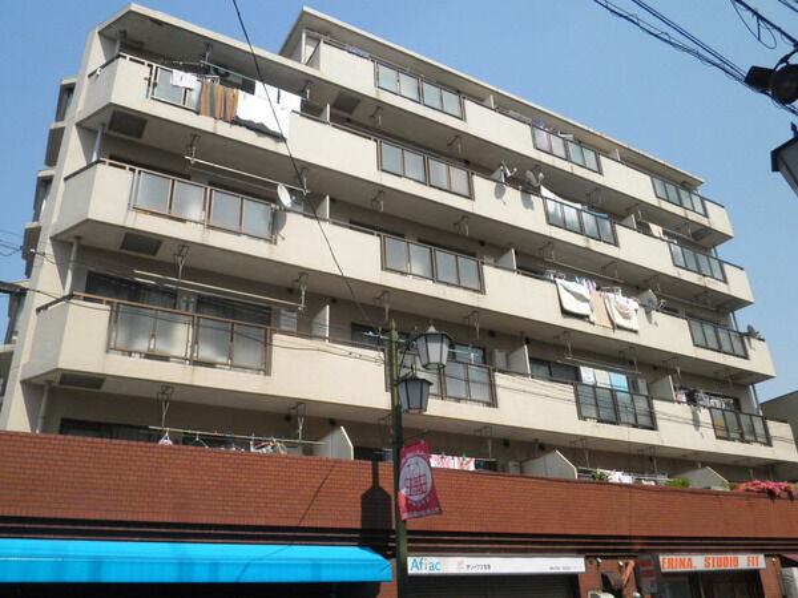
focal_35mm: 26
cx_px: 399
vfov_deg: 53.1
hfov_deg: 67.3
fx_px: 599
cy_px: 299
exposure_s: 1/250
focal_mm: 4.7
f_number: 7.9
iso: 125
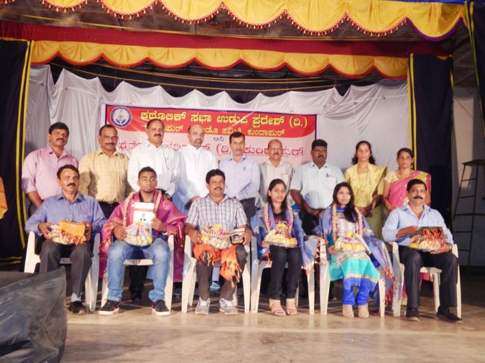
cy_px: 182
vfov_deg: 40.7
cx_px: 242
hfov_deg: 52.6
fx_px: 490
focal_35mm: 35
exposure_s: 1/30
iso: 180
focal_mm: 6.1
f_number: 3.3
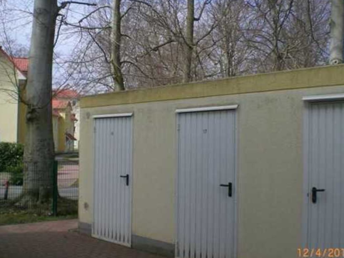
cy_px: 133
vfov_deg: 32.9
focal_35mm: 44
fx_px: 437
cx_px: 177
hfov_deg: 42.9
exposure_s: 1/320
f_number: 4.4
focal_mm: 6.3
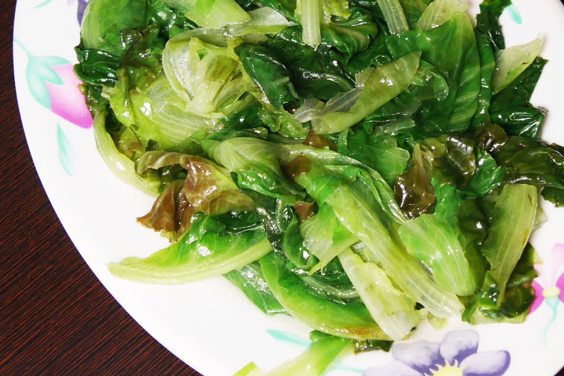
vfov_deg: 16.8
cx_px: 316
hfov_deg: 25.0
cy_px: 115
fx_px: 1269
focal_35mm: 81
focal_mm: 14
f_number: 3.5
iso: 800
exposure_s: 1/60
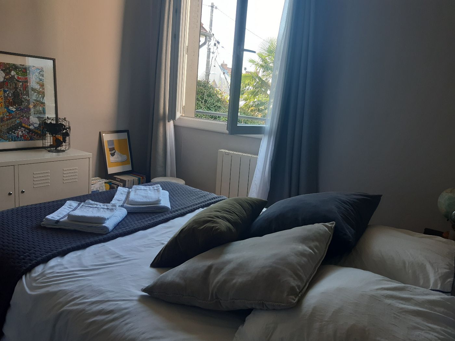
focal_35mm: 26
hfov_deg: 67.3
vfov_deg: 53.1
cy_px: 170
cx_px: 228
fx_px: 342
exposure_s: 1/100
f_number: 1.7
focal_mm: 3.92
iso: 80
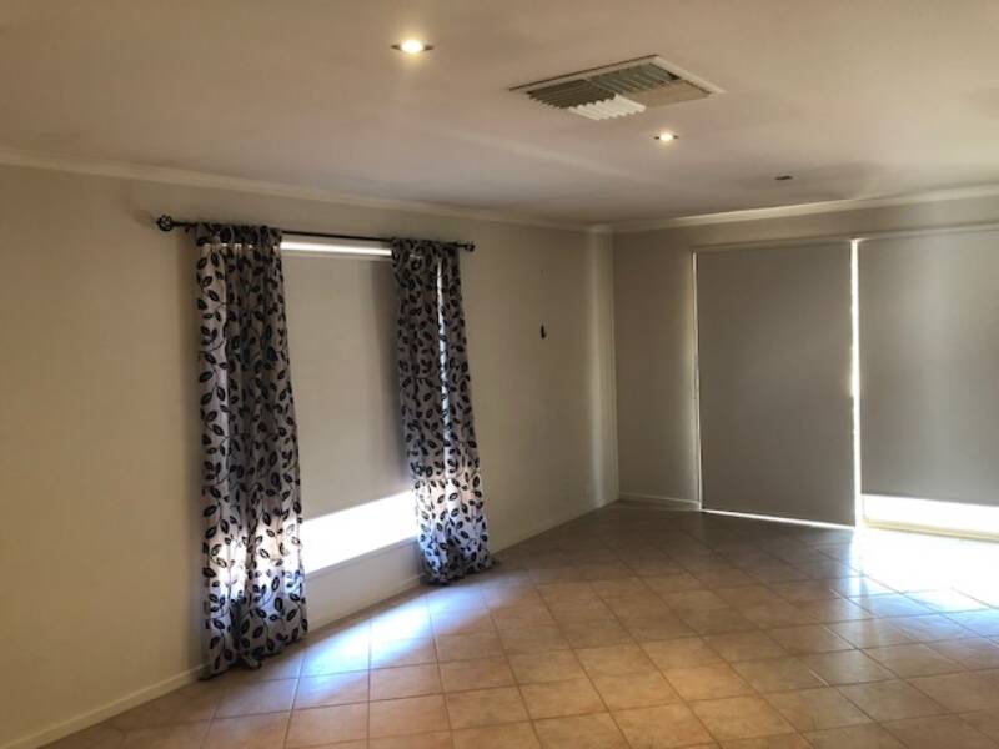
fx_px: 837
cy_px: 374
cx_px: 500
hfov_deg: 61.7
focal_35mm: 29
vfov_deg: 48.2
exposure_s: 1/17
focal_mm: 3.99
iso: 80
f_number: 1.8
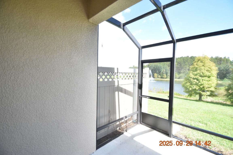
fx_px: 97
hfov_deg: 100.4
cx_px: 116
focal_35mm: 15
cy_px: 78
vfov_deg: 77.3
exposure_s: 1/1000
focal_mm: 10
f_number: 3.5
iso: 800
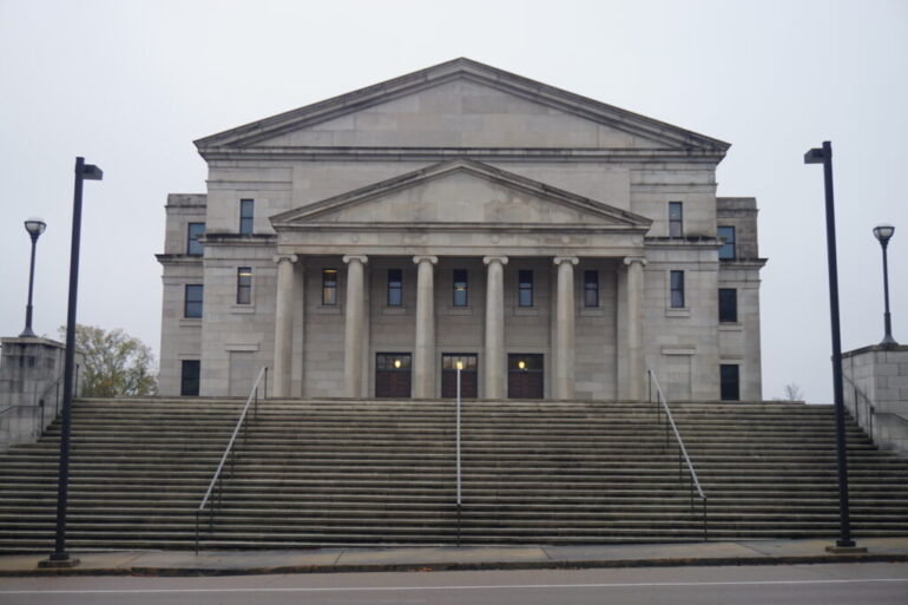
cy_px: 302
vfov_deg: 30.8
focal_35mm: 44
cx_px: 454
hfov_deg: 45.0
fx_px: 1097
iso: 160
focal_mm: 29
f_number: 4.5
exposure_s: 1/60
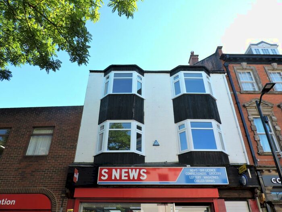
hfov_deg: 71.6
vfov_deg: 56.8
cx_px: 141
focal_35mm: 24
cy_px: 106
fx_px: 196
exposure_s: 1/320
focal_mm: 4.3
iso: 100
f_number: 3
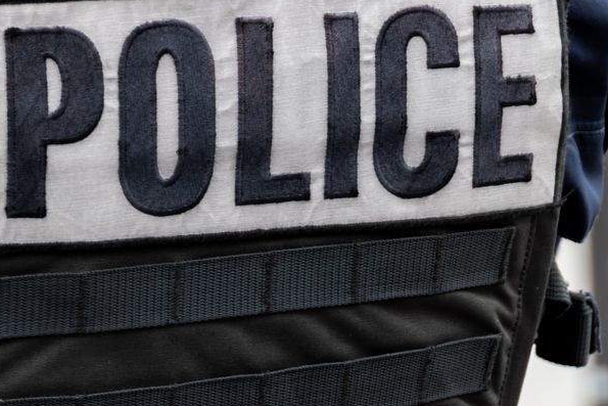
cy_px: 126
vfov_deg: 4.1
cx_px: 292
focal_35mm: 332
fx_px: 5609
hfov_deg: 6.2
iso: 200
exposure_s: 1/160
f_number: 5.6
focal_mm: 105
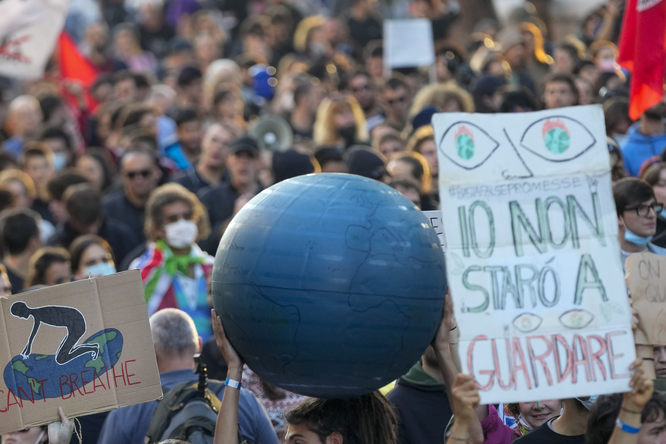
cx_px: 252
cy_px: 328
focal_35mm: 328
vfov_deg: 4.2
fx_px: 6068
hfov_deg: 6.3
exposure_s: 1/800
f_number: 3.5
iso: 1600
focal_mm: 200
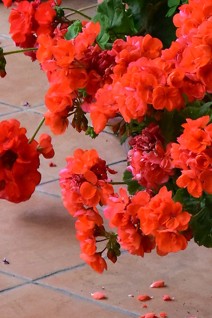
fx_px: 3586
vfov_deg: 5.0
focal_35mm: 406
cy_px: -293
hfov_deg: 3.4
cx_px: 210
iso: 6400
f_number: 8
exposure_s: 1/1000
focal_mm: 70
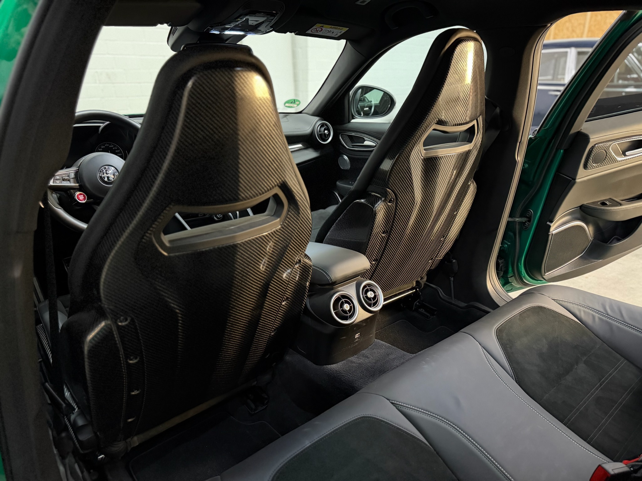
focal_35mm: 24
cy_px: 240
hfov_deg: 71.6
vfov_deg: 56.8
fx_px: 445
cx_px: 321
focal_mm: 6.76
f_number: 1.78
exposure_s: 1/25
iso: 1250
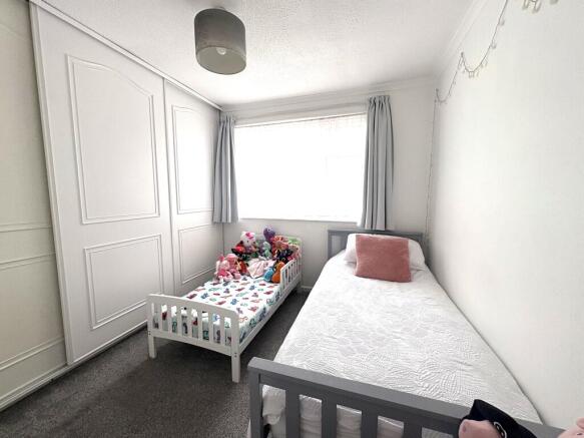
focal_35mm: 14
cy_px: 219
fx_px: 236
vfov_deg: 85.7
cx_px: 292
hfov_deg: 102.1
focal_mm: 2.22
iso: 40
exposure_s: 1/207
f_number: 2.2
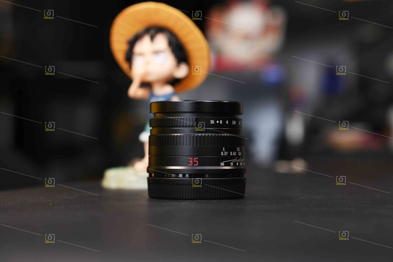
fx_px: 796
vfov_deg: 18.6
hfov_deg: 27.7
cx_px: 196
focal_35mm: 73
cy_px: 131
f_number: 5.6
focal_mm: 73
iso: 800
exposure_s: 1/80
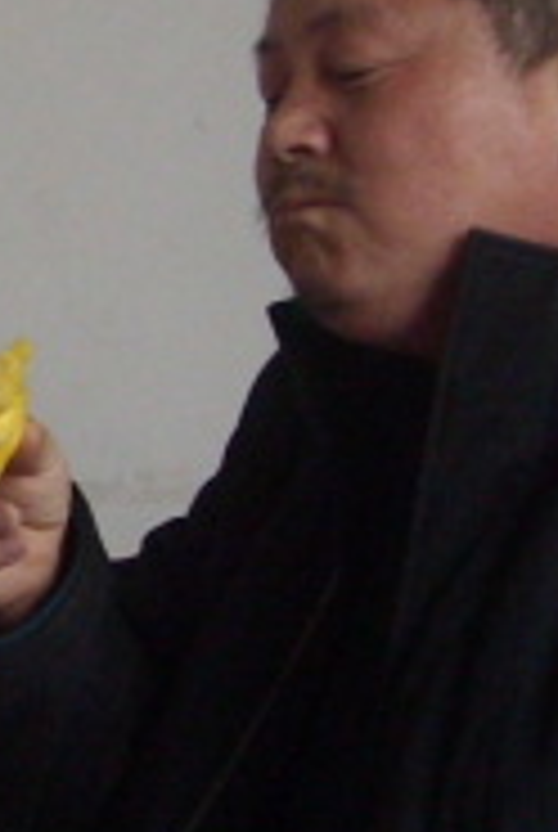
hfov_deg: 6.7
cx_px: -490
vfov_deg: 10.2
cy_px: 279
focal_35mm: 201
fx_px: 4656
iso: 183
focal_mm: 5.7
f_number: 2.8
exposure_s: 1/60
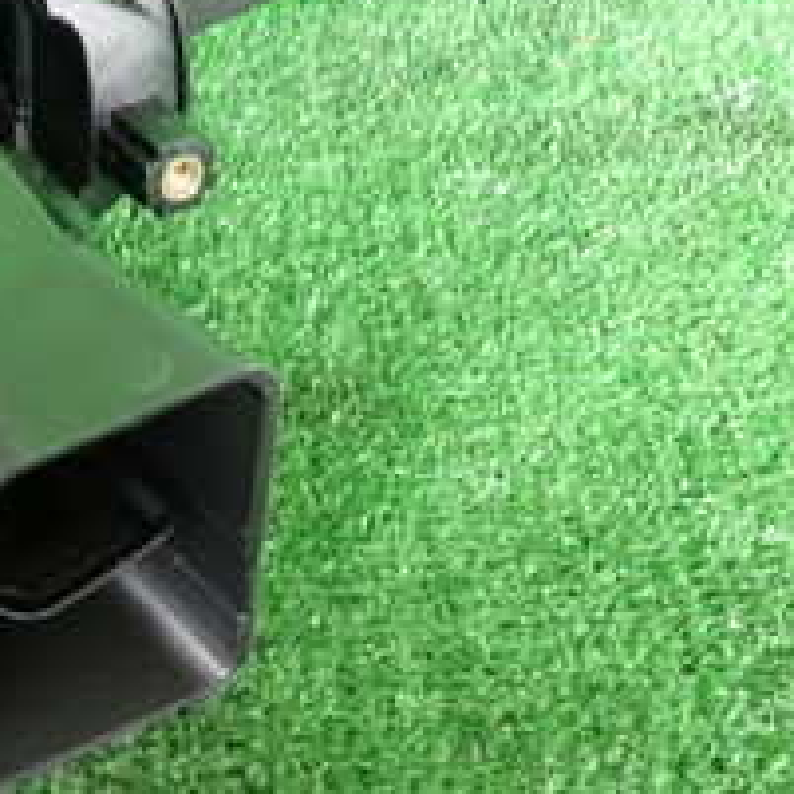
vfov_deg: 25.9
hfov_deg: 25.6
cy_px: 261
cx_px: 158
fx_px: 1713
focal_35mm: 66
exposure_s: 1/30
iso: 800
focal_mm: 4.5
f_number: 2
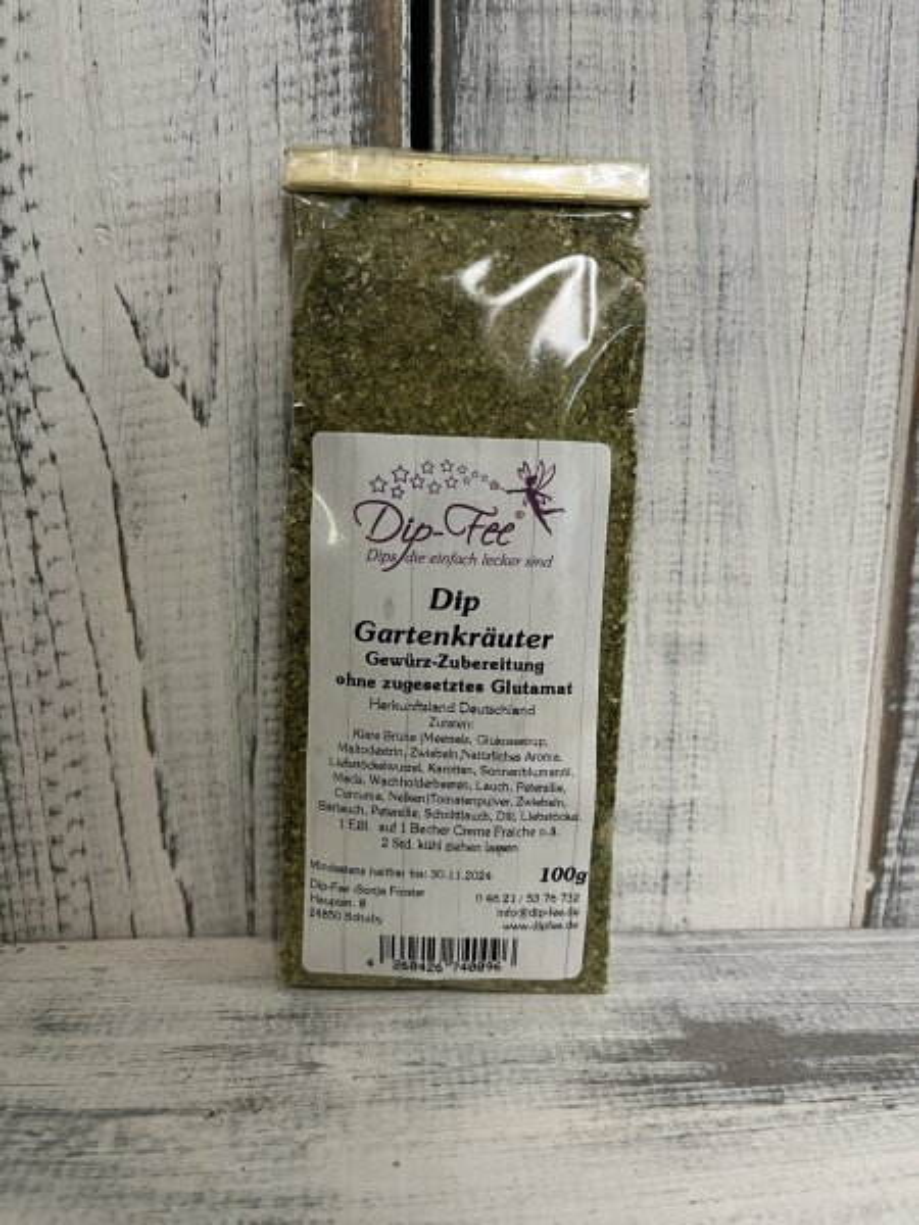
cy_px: 612
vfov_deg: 67.3
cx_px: 460
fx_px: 920
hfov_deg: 53.1
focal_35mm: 26
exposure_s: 1/50
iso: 160
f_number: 1.6
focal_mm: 5.1
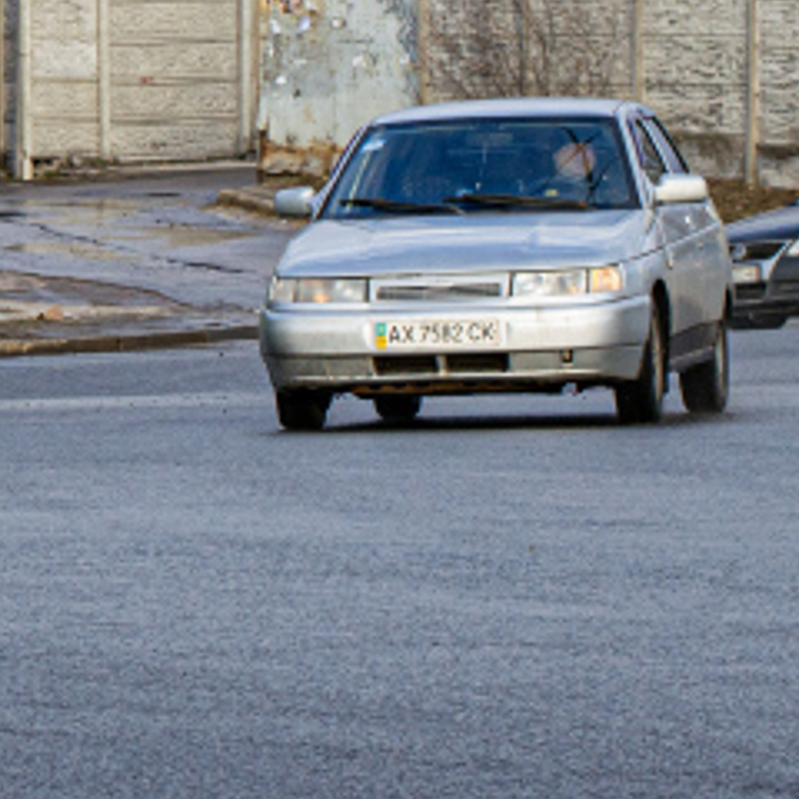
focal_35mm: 345
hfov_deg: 4.9
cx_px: -1119
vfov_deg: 5.1
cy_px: -226
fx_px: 9009
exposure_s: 1/250
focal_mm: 50
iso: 200
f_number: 7.1
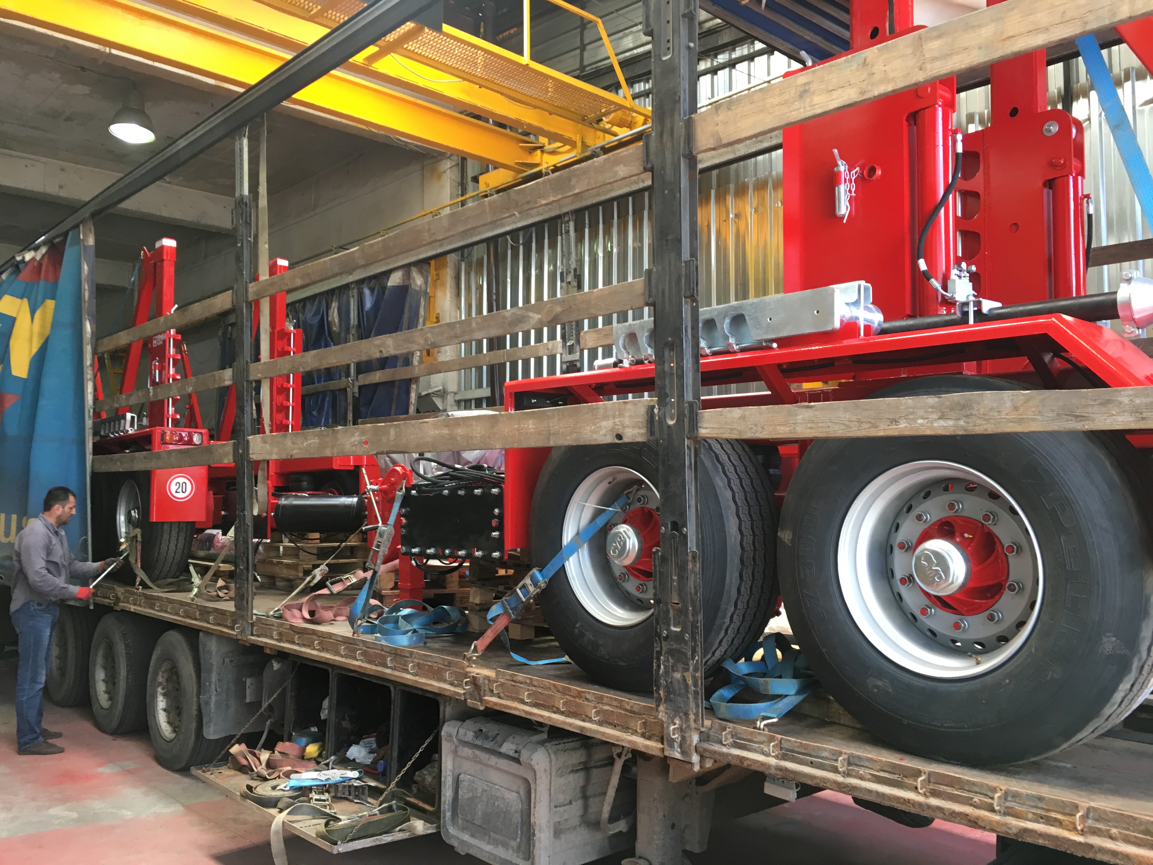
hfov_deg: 61.7
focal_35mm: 29
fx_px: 966
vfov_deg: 48.2
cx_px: 576
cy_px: 432
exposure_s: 1/33
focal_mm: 4.15
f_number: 2.2
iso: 50
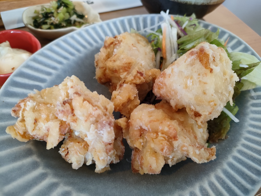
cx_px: 130
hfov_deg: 65.3
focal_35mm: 27
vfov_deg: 51.4
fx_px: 204
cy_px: 98
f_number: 1.7
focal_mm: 4.73
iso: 788
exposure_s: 1/33
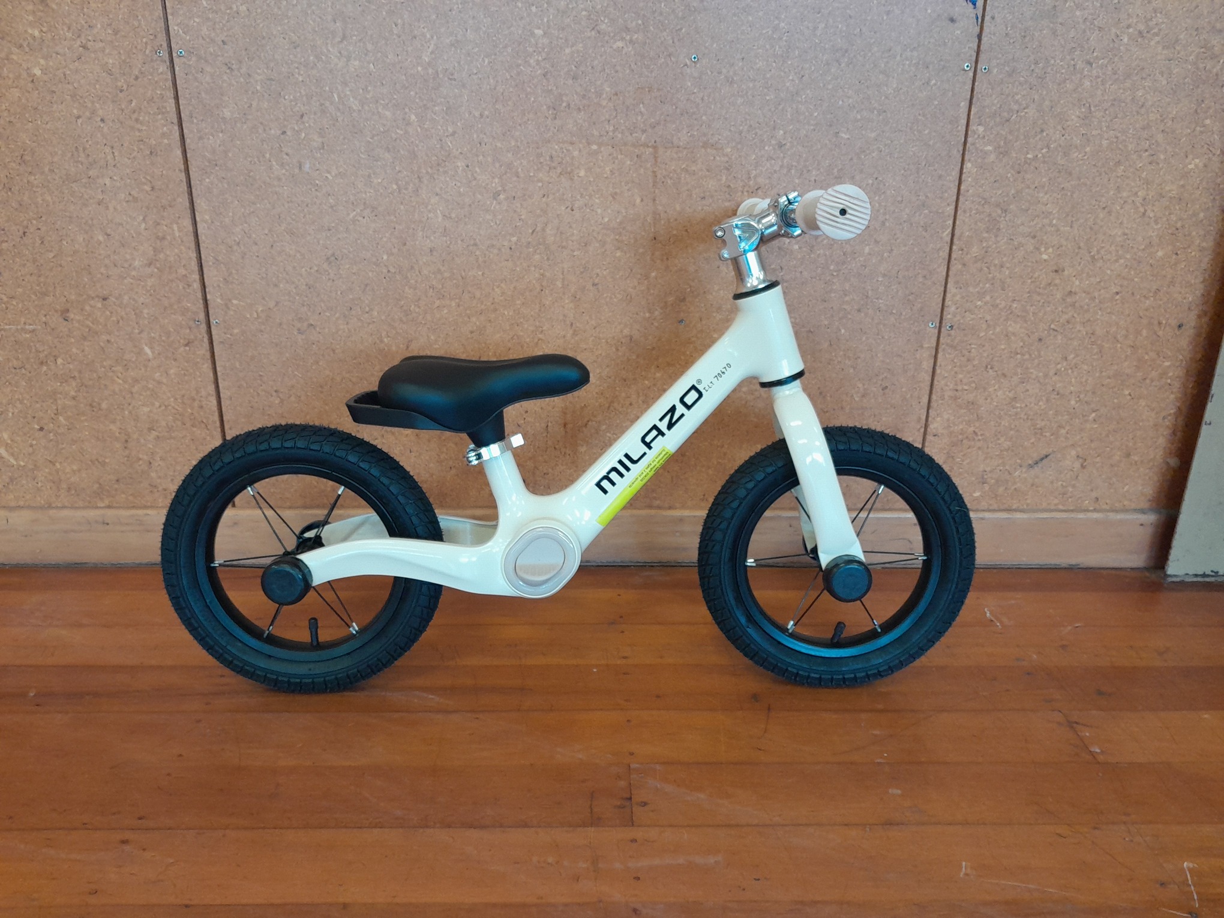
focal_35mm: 27
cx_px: 612
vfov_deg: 51.4
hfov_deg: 65.3
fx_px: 955
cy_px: 459
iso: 250
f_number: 1.8
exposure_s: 1/50
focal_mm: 4
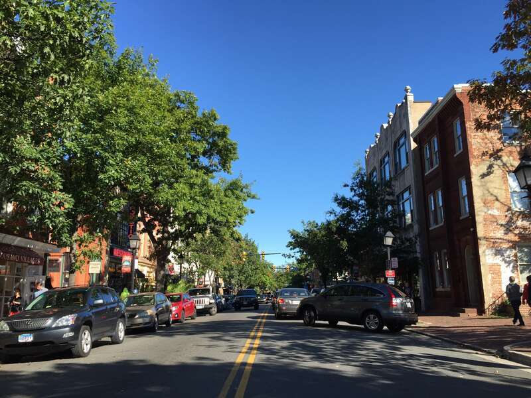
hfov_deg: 61.7
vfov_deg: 48.2
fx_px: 445
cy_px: 199
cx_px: 266
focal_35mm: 29
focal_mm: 4.15
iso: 32
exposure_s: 1/898
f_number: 2.2
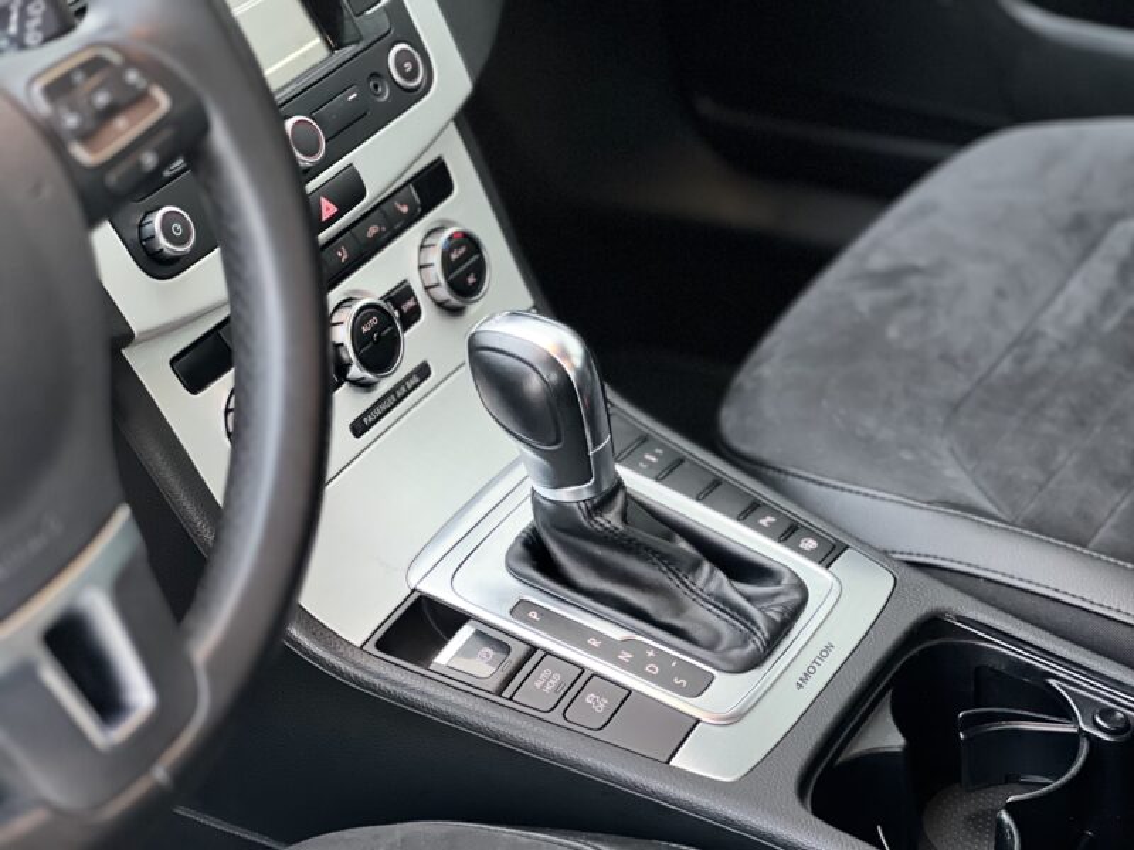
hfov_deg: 25.3
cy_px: 425
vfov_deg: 19.1
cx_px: 567
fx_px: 2522
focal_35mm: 77
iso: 400
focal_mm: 9
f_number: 2.8
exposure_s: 1/19
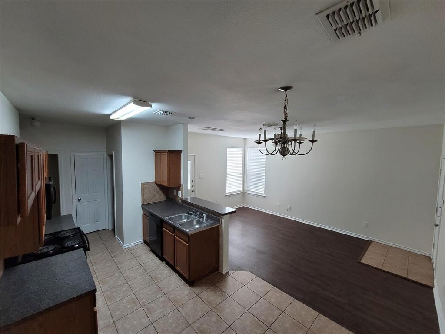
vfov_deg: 89.9
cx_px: 222
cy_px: 167
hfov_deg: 106.2
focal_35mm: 13
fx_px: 167
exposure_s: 1/59
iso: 400
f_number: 2.2
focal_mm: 2.2
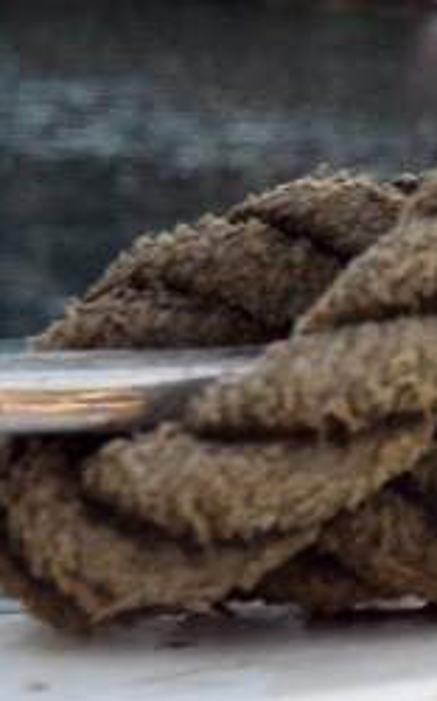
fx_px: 2556
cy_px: 343
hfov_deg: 9.2
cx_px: 881
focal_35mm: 134
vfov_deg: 15.6
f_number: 4
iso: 800
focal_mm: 22
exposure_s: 1/2500
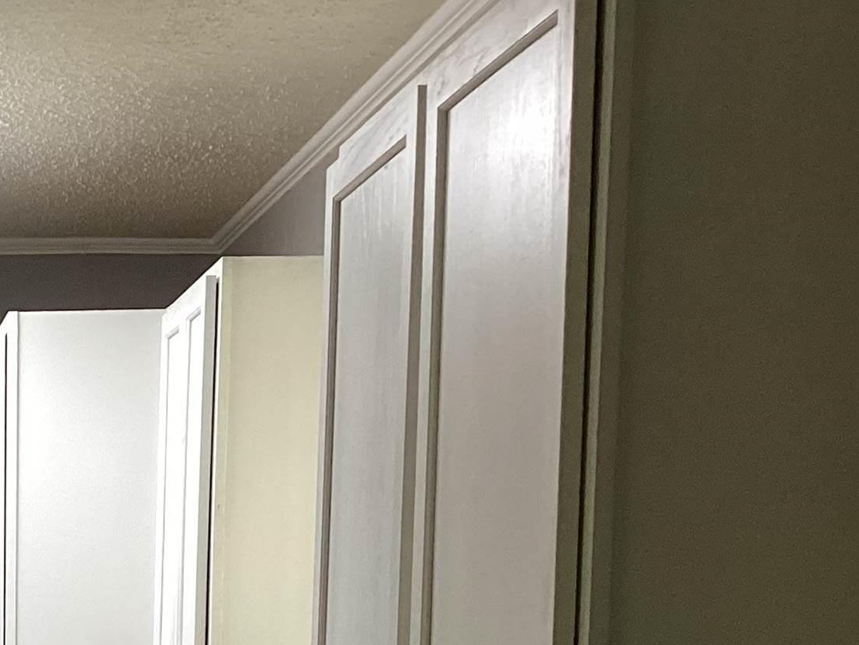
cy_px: 871
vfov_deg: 16.1
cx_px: -204
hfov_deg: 21.0
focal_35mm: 86
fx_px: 2135
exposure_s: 1/60
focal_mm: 3.3
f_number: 2.4
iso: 125
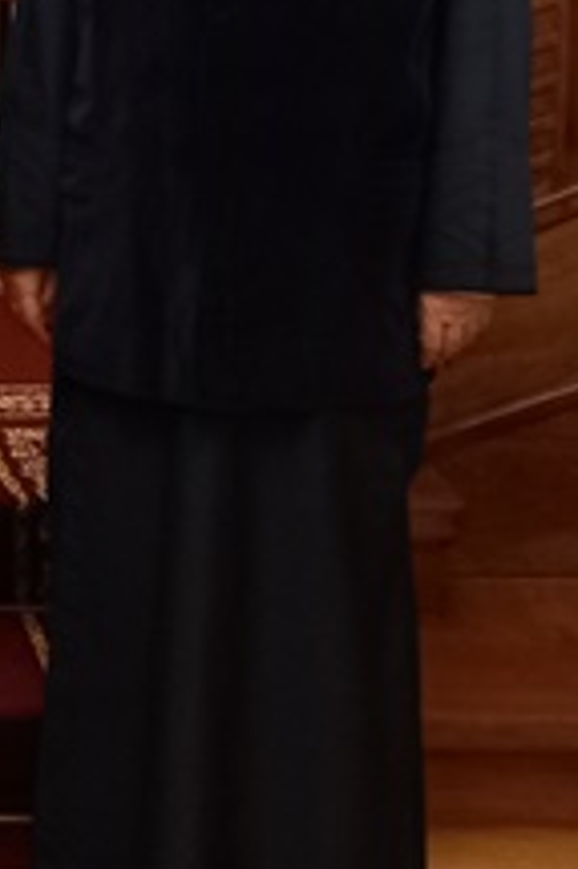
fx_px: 2484
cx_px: -243
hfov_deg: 12.7
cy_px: -32
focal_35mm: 103
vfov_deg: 19.2
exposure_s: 1/20
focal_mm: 4.6
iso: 500
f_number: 2
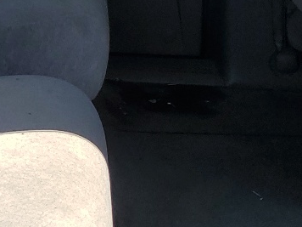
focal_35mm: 117
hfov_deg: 16.0
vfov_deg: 12.4
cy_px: -45
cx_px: -79
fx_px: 1021
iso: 50
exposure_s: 1/1429
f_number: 1.5
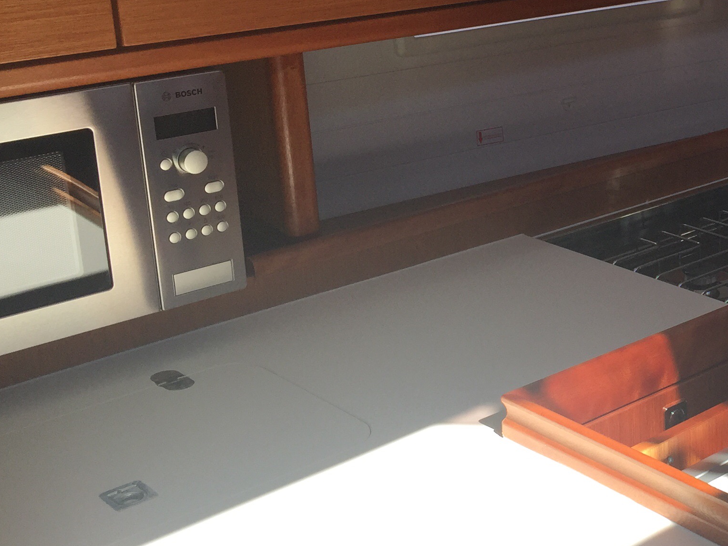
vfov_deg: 23.6
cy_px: 188
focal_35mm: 62
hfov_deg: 28.8
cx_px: 767
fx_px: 1304
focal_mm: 4.15
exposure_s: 1/471
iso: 32
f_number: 2.2
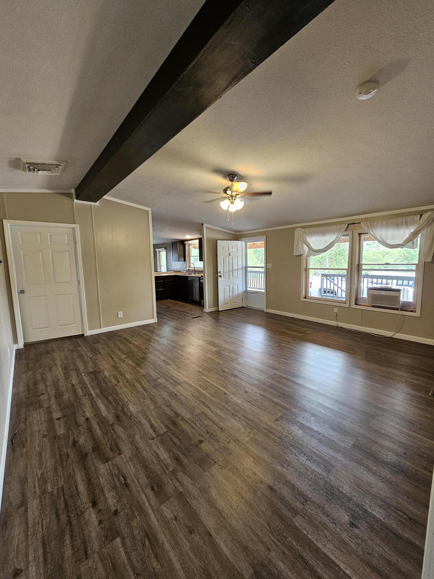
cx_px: 217
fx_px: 217
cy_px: 290
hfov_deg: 89.9
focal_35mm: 13
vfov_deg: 106.2
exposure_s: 1/60
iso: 320
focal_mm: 2.2
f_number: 2.2
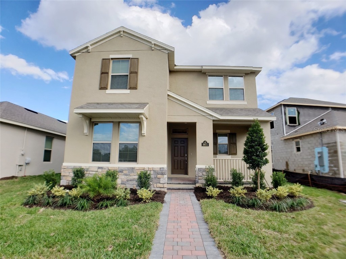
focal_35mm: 26
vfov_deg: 53.1
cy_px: 130
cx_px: 173
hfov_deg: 67.3
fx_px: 260
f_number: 2.4
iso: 50
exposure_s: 1/899
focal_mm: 4.3
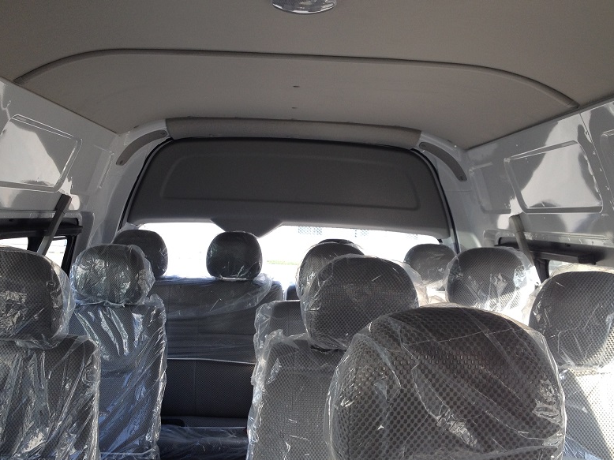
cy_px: 233
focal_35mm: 45
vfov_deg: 32.2
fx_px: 798
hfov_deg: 42.1
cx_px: 290
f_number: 2.4
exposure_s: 1/153
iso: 50
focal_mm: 4.28
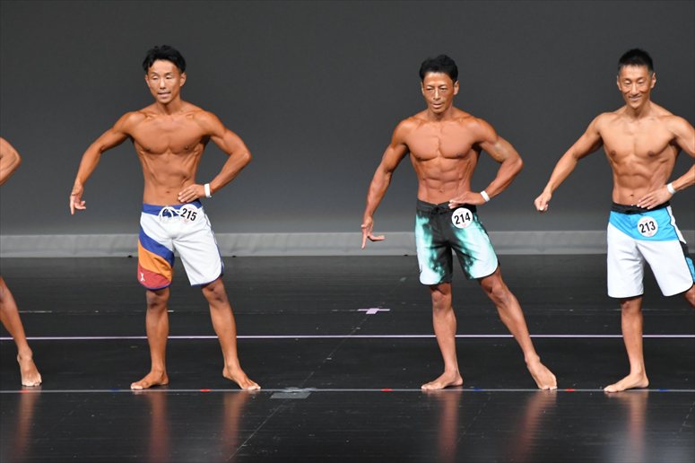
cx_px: 348
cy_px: 232
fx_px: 5789
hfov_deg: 6.9
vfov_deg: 4.6
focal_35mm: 300
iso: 4000
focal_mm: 200
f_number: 5.6
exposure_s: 1/400
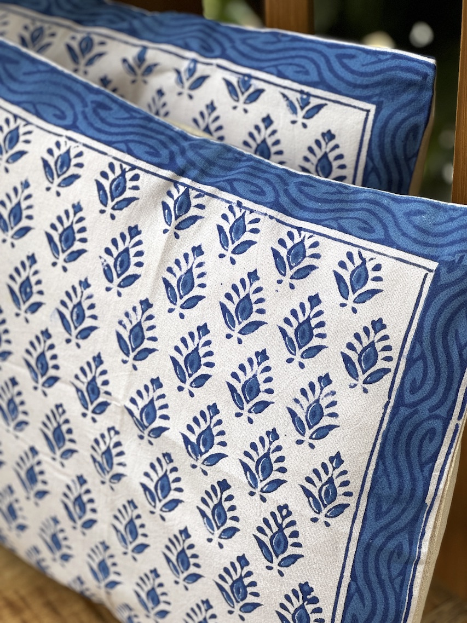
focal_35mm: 77
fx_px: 1386
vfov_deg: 25.3
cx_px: 234
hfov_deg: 19.1
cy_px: 312
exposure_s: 1/99
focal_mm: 9
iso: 80
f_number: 2.8
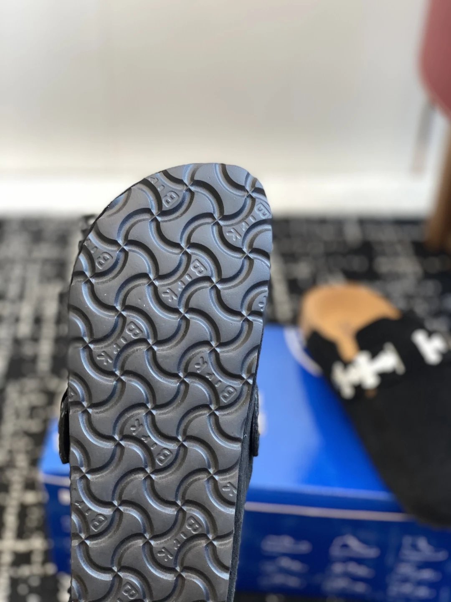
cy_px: 301
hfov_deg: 28.0
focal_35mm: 52
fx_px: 903
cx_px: 226
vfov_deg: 36.8
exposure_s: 1/122
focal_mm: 6
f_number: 2
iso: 100
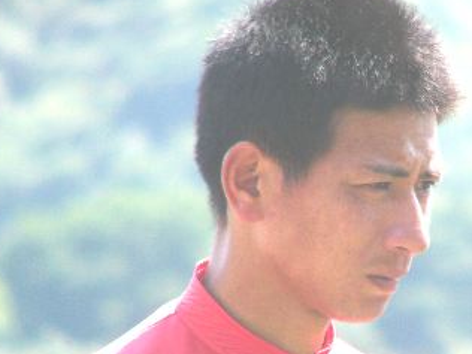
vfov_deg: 1.7
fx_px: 11917
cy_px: 341
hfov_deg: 2.3
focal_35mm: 874
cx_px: 432
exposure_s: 1/400
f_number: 5.6
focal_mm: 72
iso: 50
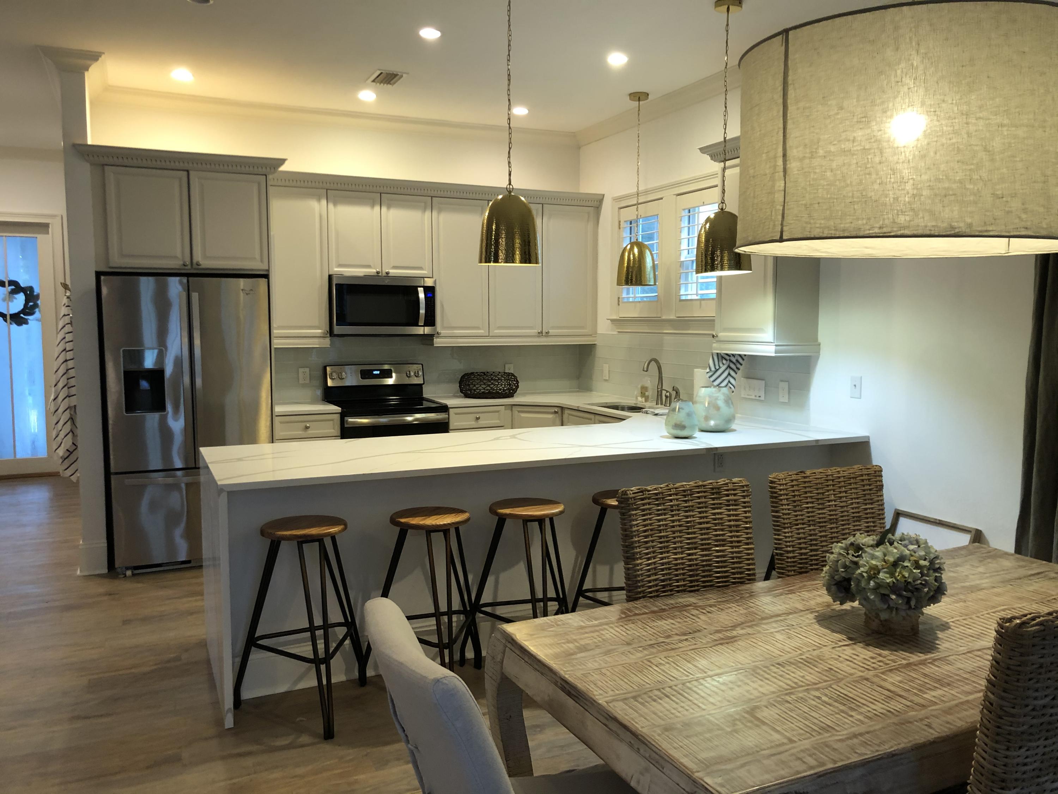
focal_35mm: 28
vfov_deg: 49.7
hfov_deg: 63.4
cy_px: 397
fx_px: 856
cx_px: 529
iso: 40
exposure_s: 1/15
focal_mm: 4
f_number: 1.8
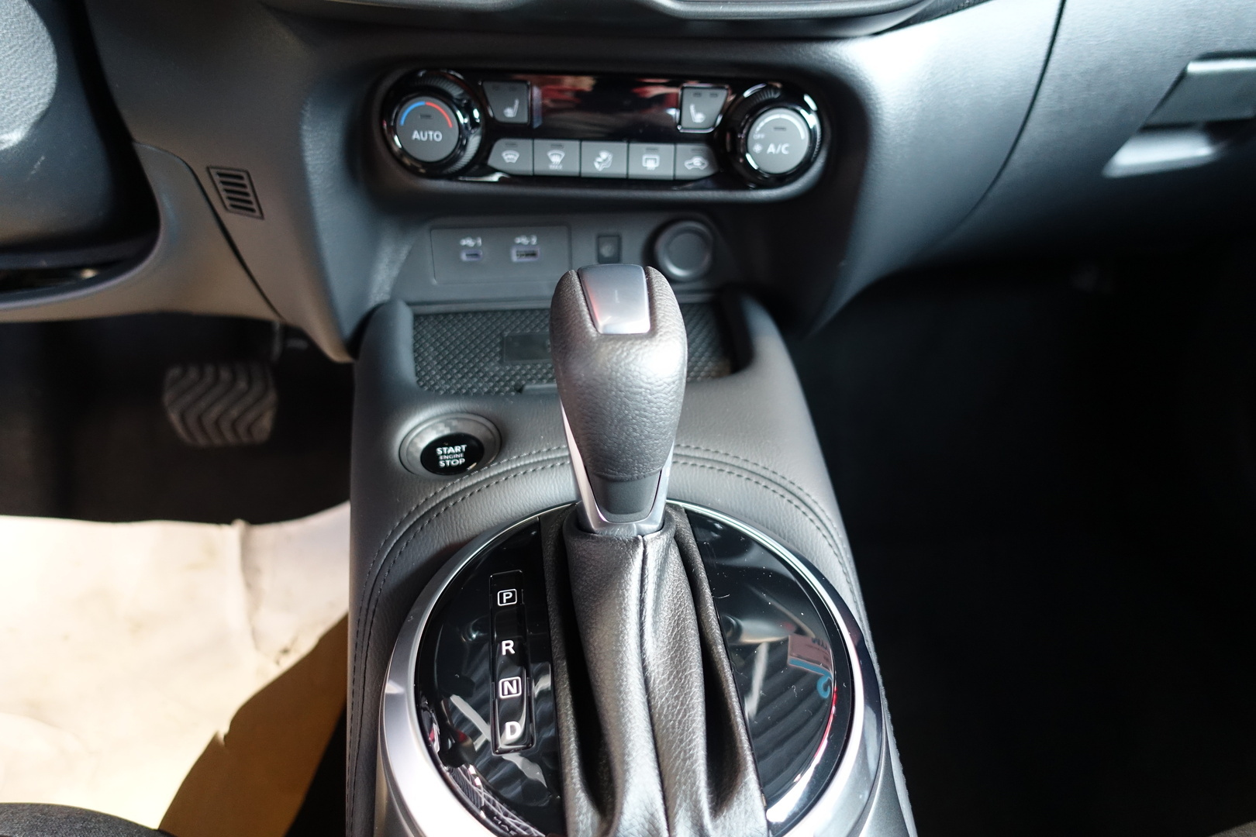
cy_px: 418
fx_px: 837
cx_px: 628
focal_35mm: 24
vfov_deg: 53.1
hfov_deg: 73.7
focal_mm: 8.8
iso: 640
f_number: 1.8
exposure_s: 1/30
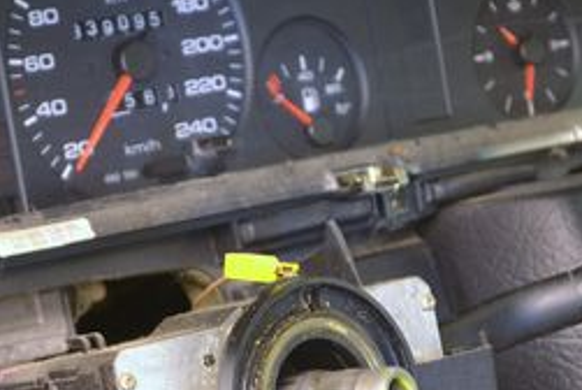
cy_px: 335
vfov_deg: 6.5
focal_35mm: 210
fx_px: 3403
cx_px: 107
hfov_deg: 9.7
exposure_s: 6
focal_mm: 55
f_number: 5.6
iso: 100
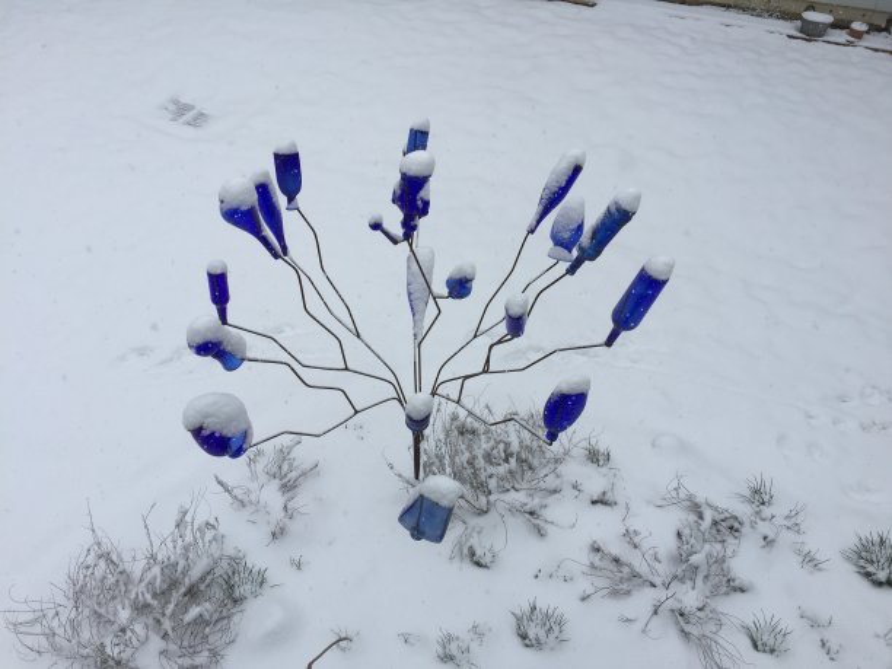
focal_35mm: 29
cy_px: 334
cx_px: 446
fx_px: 747
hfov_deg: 61.7
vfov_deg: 48.2
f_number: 2.2
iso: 32
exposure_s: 1/439
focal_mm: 4.15
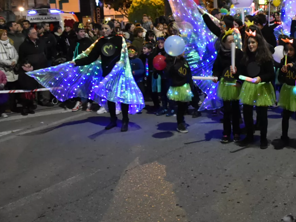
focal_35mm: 48
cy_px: 65
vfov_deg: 29.9
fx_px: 410
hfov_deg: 38.4
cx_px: 231
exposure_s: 1/60
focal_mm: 18
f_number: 3.5
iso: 3600
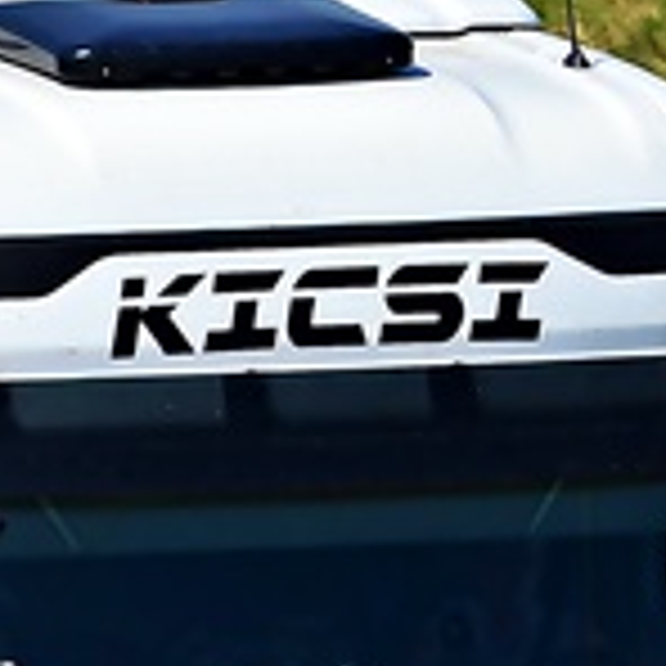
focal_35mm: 1274
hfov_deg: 1.4
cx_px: -369
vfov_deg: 1.4
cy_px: 729
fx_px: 27738
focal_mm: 185
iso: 200
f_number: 8
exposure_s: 1/800
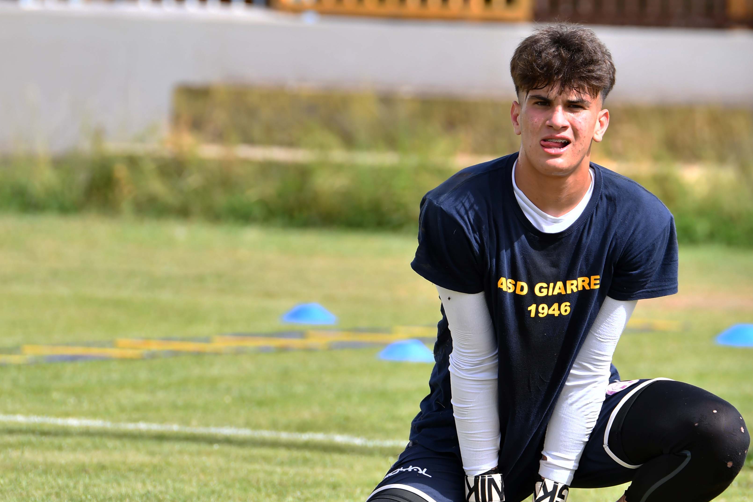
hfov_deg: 4.3
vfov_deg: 2.9
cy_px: 230
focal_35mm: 479
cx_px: 535
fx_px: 10019
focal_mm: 185
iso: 160
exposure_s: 1/1000
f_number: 3.5
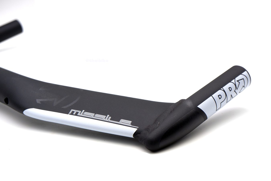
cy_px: 90
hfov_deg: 35.1
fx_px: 429
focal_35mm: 57
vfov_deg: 23.8
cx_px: 136
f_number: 5.6
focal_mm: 38.5
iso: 200
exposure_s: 1/125
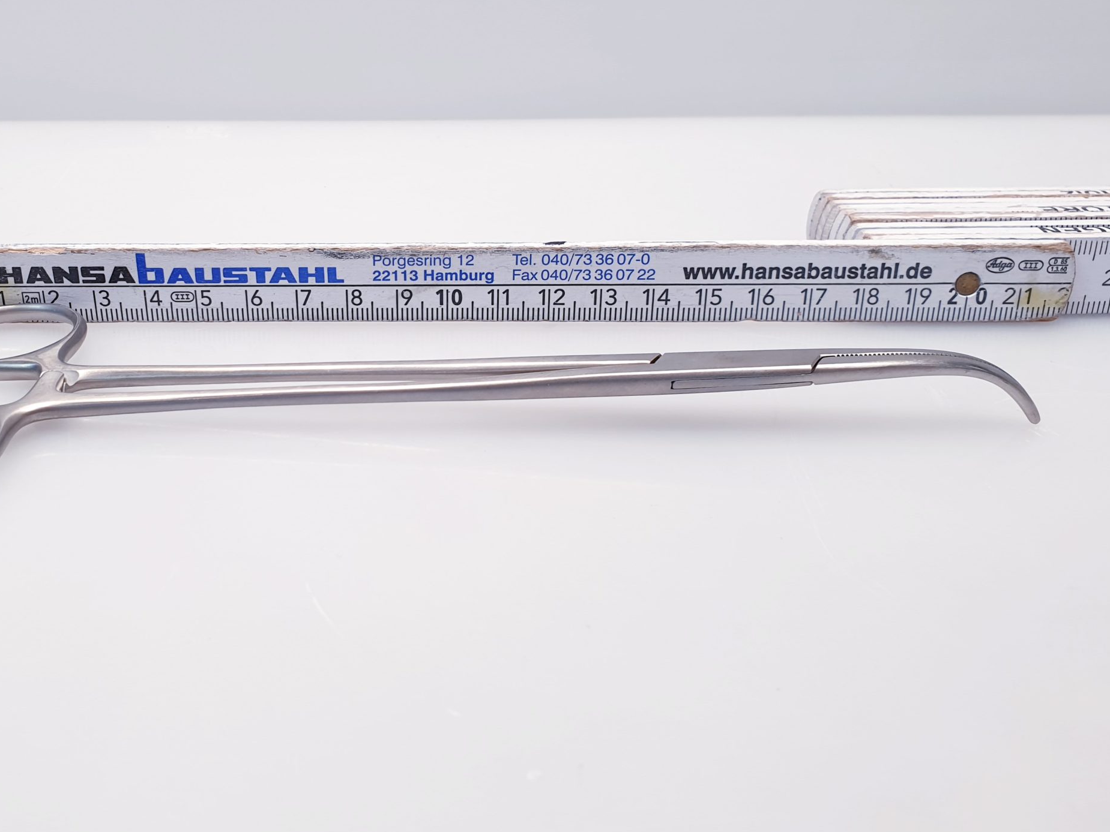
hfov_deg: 50.7
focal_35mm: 36
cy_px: 293
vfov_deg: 39.3
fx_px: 1154
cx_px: 396
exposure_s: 1/50
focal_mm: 4.3
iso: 64
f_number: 2.4
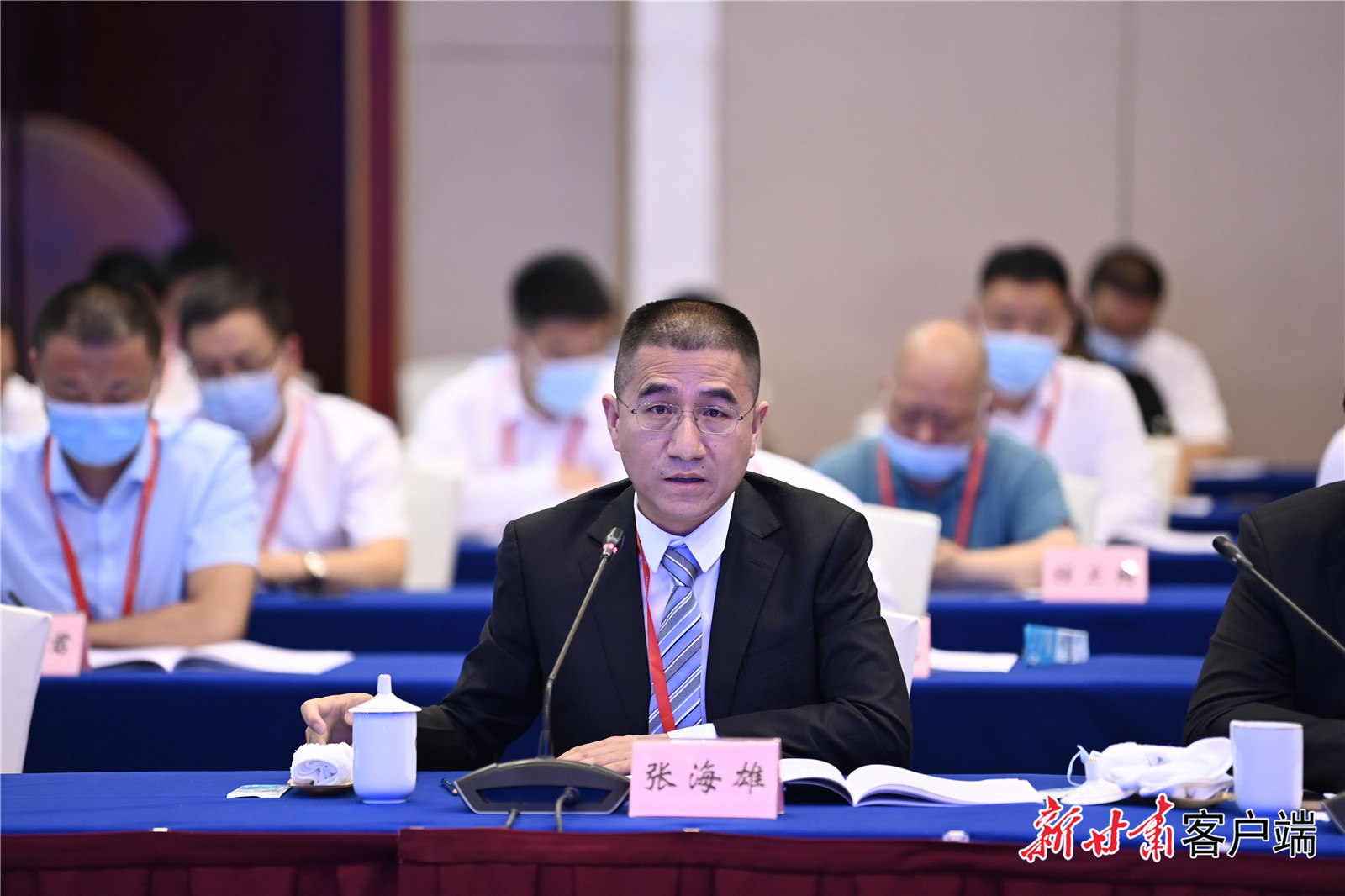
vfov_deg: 6.9
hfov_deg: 10.3
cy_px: 448
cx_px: 672
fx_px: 7470
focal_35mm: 200
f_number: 2.8
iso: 2000
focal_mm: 200
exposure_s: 1/200
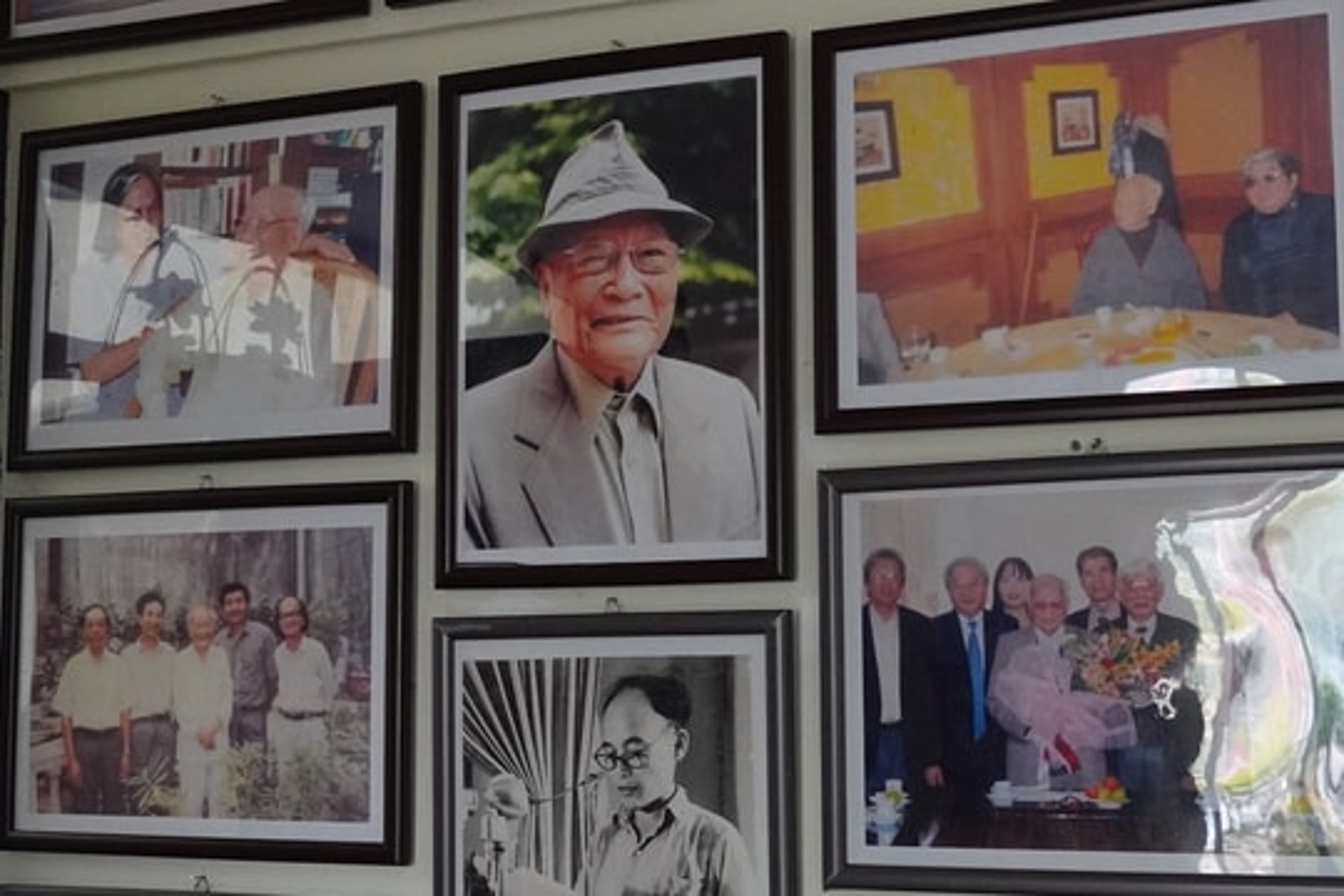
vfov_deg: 47.9
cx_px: 672
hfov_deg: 67.4
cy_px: 448
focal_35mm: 27
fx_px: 1008
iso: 3200
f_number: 4
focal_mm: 18
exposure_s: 1/60
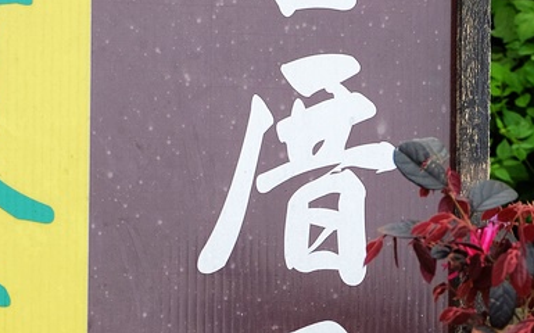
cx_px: 148
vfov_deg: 9.7
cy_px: 413
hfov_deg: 15.7
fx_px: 1934
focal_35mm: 133
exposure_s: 1/340
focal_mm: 32.5
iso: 200
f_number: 5
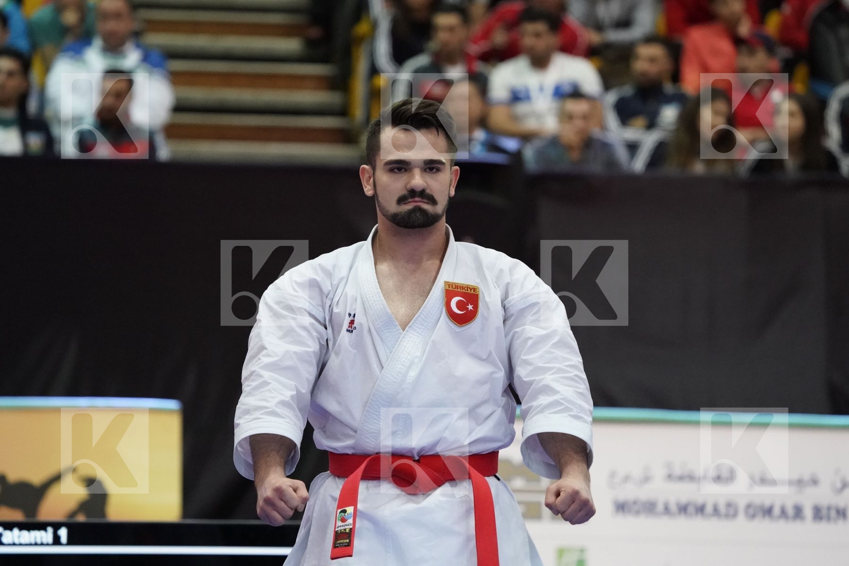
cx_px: 424
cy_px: 283
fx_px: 5754
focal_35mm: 244
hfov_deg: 8.4
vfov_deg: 5.6
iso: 10000
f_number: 5.6
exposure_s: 1/400
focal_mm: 244
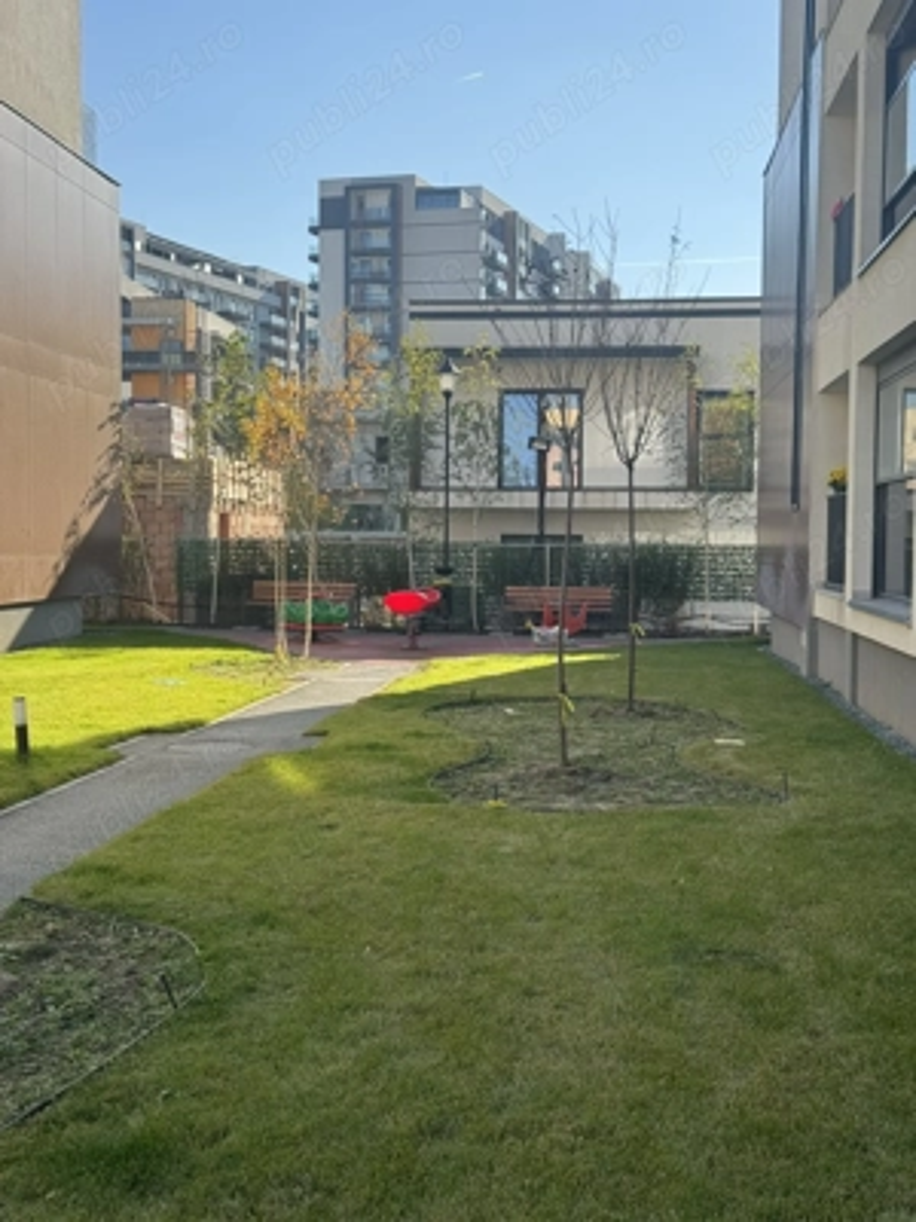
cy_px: 611
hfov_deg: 30.3
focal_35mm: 48
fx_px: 1694
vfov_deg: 39.7
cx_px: 458
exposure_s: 1/1770
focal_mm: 6.76
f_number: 1.78
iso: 64
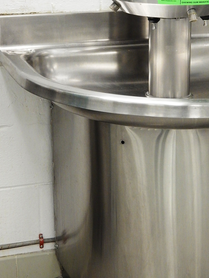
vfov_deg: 17.6
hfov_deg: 13.2
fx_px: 902
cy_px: 150
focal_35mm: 112
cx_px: 162
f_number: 4.1
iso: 400
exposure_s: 1/20
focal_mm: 12.3
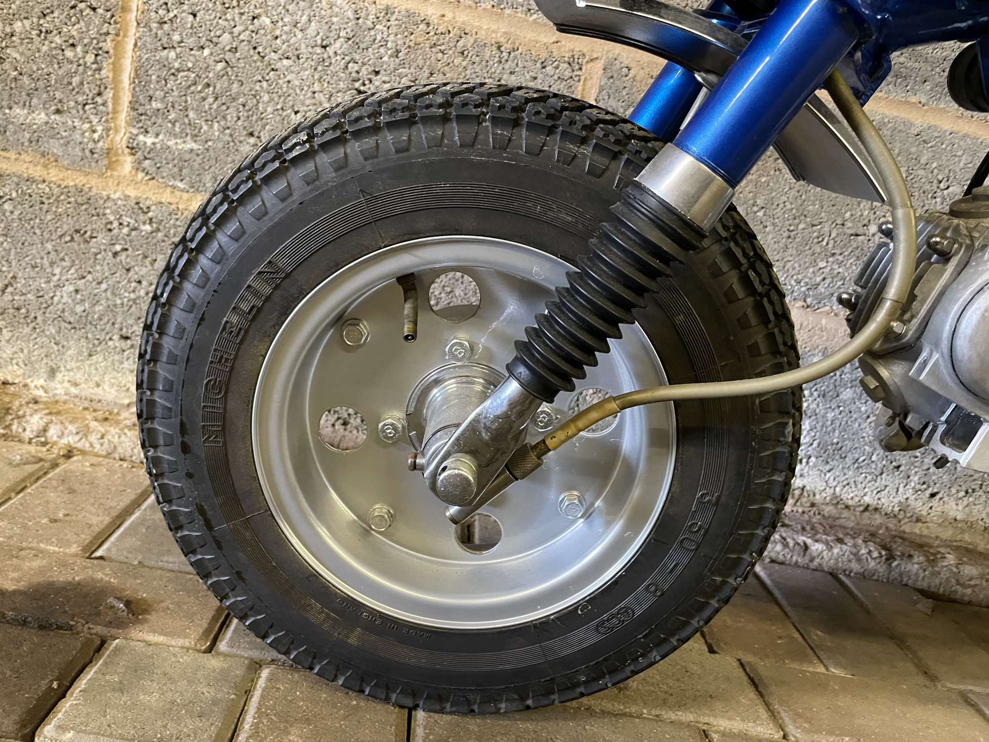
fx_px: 743
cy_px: 371
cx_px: 494
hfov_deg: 67.3
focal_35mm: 26
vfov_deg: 53.1
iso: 500
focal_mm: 4.2
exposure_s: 1/33
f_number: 1.6
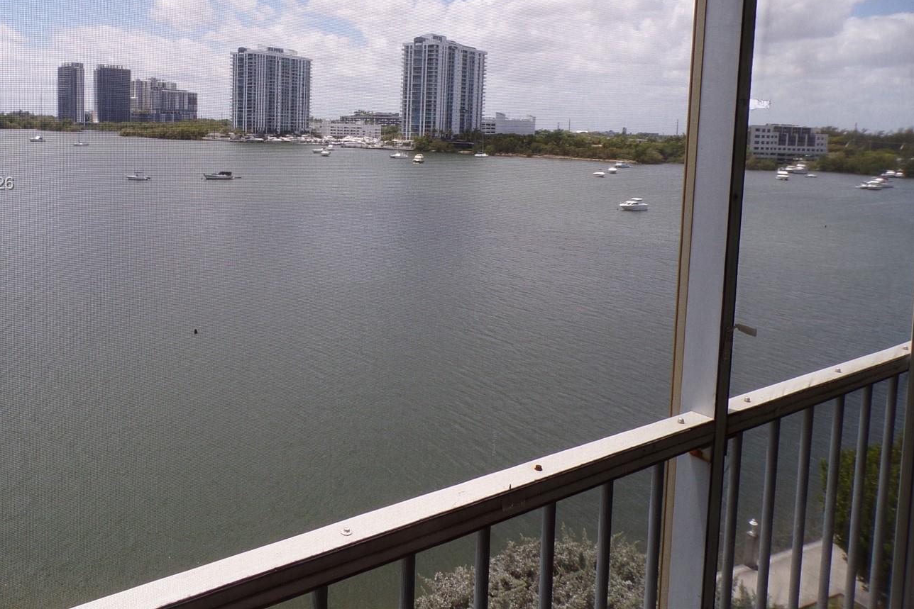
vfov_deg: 41.6
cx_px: 360
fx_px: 787
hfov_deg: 59.7
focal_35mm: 31
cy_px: 184
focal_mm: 4.3
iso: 80
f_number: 5.8
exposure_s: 1/340
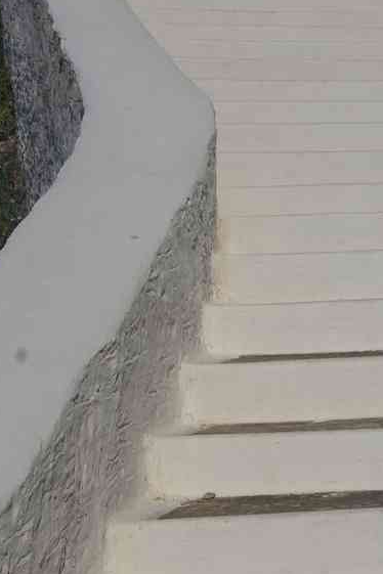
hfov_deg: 12.0
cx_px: 293
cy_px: 403
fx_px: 1819
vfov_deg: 17.9
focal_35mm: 114
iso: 100
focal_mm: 42.5
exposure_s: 1/200
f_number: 11
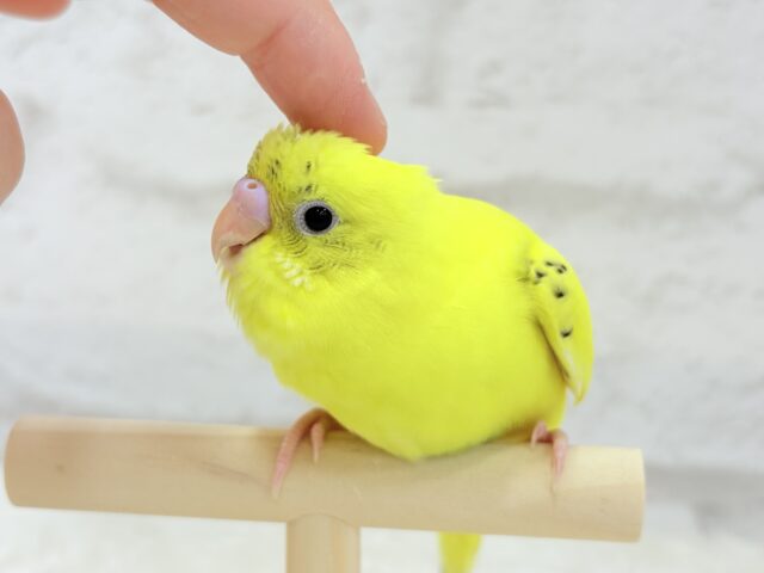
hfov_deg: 36.8
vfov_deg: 28.0
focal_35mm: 52
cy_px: 286
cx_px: 382
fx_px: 1148
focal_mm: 5.96
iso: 40
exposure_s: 1/50
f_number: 1.6
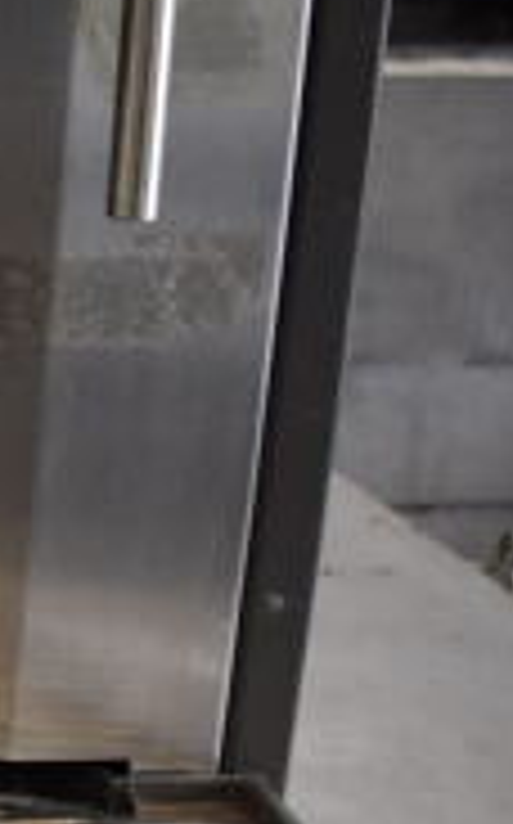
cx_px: -684
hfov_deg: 11.8
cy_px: 486
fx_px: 2063
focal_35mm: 92
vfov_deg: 22.5
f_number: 3.5
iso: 800
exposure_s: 1/160
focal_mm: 18
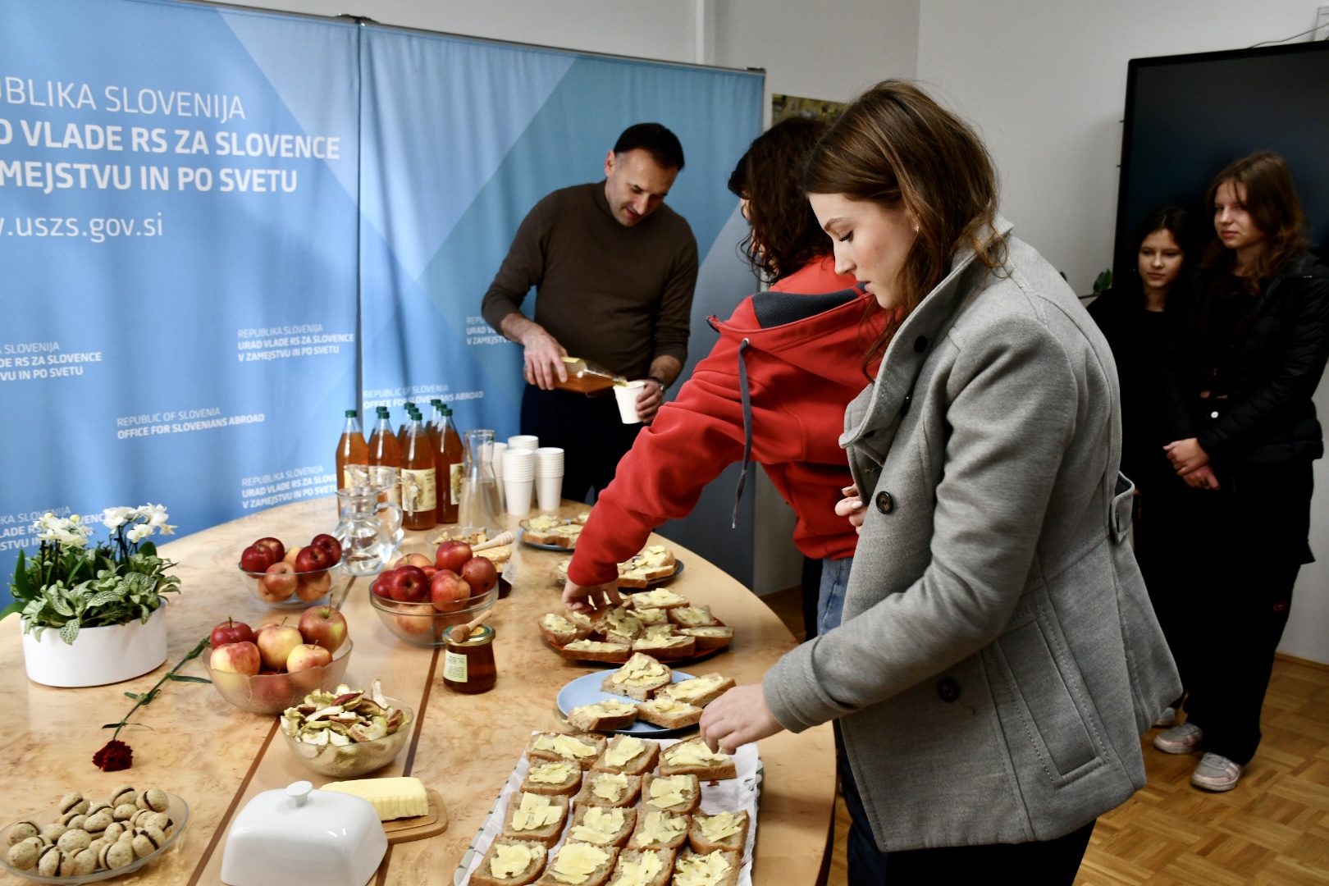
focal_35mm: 33
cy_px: 443
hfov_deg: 57.2
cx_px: 664
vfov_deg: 40.0
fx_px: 1218
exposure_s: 1/125
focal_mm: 22
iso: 800
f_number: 3.5
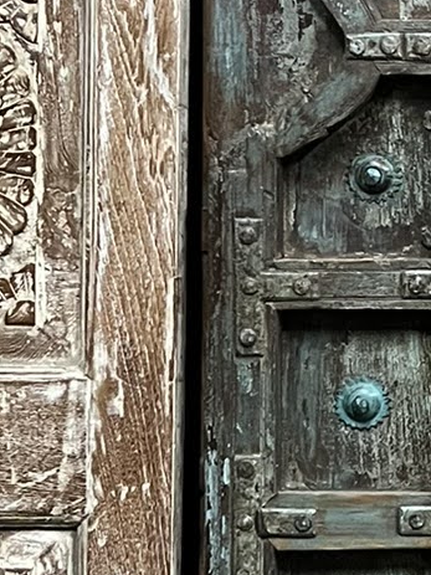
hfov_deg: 11.8
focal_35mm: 115
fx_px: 1910
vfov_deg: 17.1
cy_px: 291
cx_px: 790
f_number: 1.6
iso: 400
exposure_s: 1/60
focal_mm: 5.1
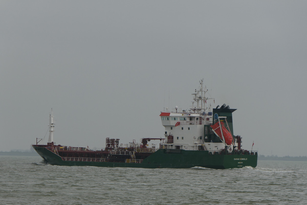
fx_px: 1774
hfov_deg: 9.9
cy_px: 102
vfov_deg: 6.6
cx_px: 154
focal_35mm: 208
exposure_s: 1/500
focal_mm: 76.1
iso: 125
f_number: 4.4
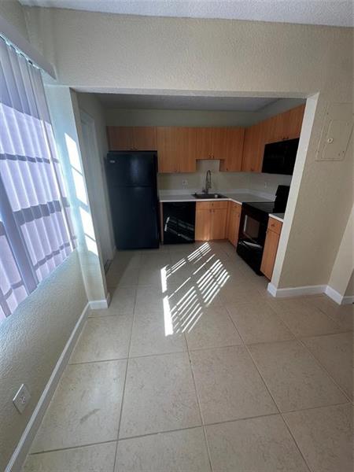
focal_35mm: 14
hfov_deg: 85.7
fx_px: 191
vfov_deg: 102.1
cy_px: 236
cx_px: 177
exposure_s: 1/120
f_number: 2.2
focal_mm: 2.22
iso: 80
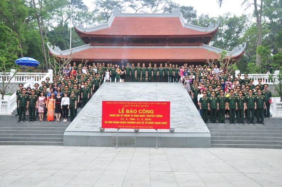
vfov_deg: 35.4
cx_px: 141
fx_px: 293
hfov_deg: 51.3
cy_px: 94
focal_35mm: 38
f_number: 7.1
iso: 250
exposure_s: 1/125
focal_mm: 25
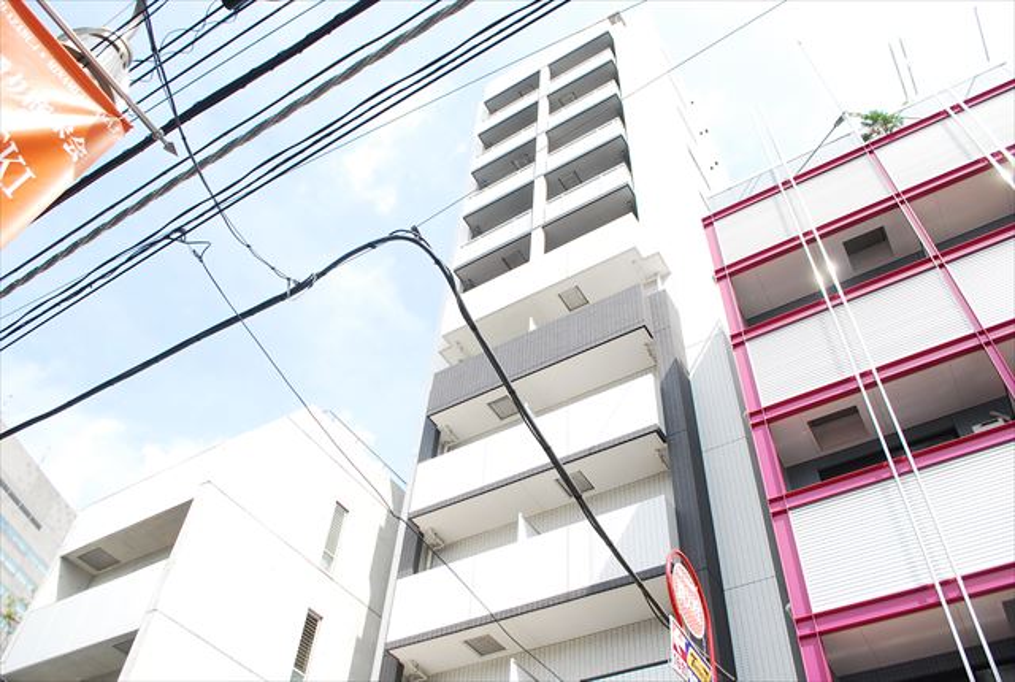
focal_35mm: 27
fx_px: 763
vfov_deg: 48.2
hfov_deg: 67.3
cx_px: 508
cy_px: 341
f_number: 5
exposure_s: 1/200
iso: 100
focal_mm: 18
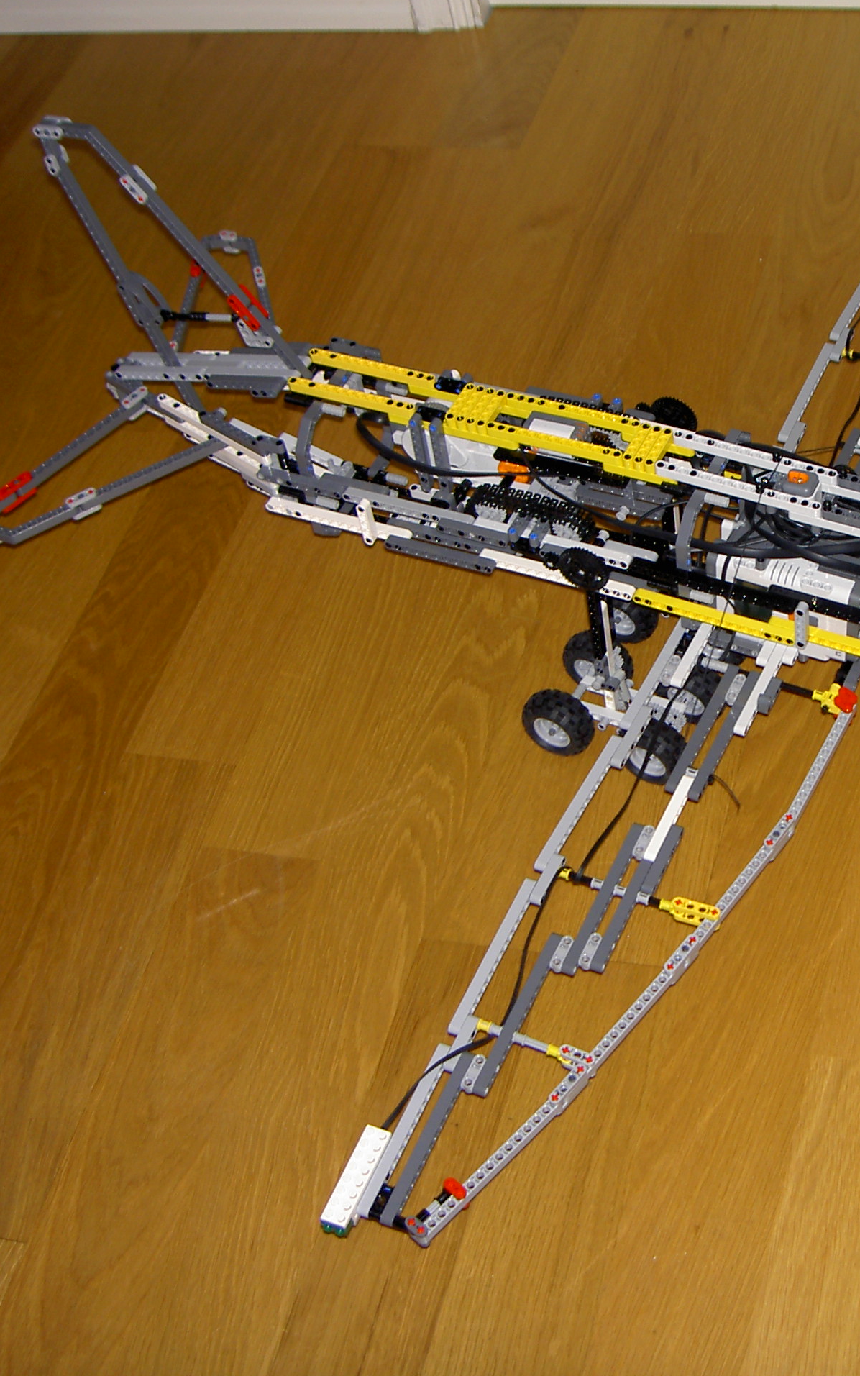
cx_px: 713
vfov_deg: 36.3
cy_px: 683
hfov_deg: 22.8
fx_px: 2100
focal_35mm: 56
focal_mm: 8
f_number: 2.8
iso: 100
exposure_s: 1/60
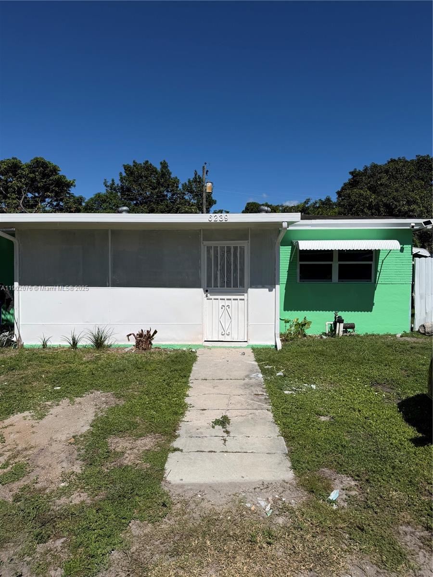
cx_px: 216
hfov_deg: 56.8
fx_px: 400
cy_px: 288
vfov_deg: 71.6
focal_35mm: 24
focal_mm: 6.76
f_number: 1.78
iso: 80
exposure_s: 1/11905
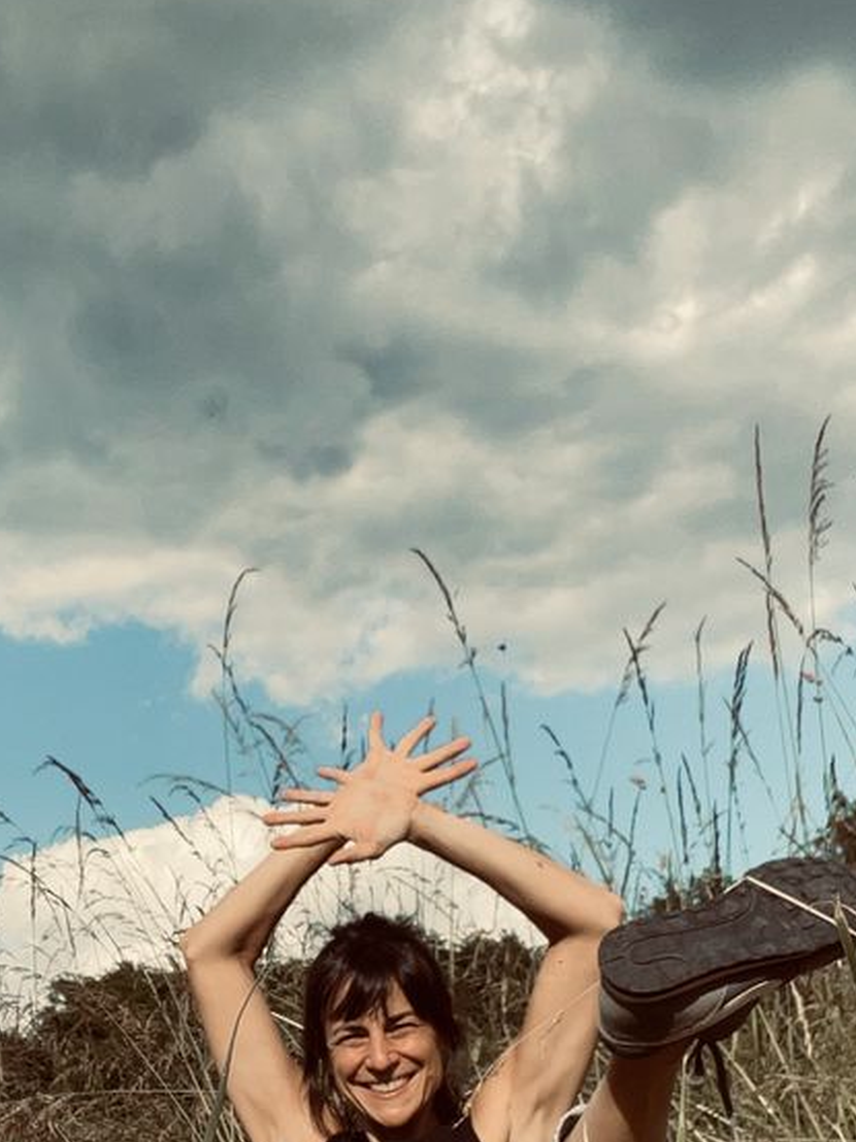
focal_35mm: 65
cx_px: 291
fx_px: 2145
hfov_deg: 22.5
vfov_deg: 29.2
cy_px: 911
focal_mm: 2.71
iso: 25
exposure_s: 1/1080
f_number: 2.2
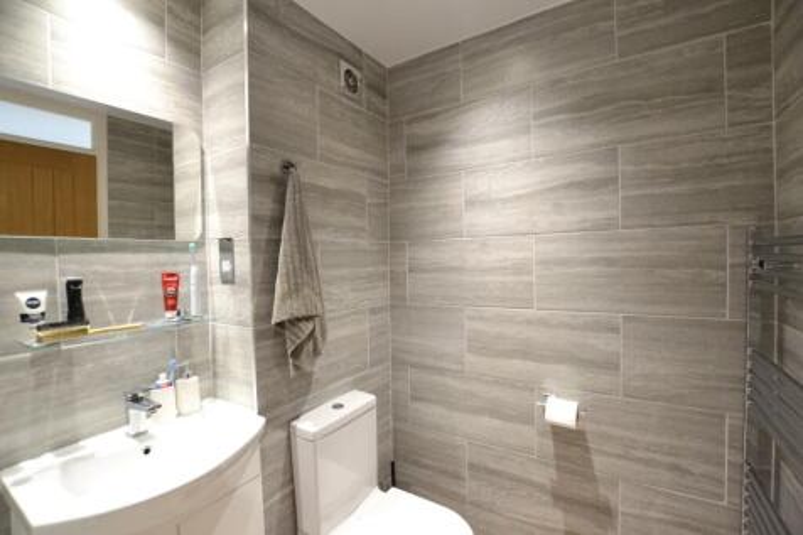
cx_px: 402
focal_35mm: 15
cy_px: 268
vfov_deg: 77.3
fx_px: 334
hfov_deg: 100.4
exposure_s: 1/60
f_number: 3.5
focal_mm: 10
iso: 2500
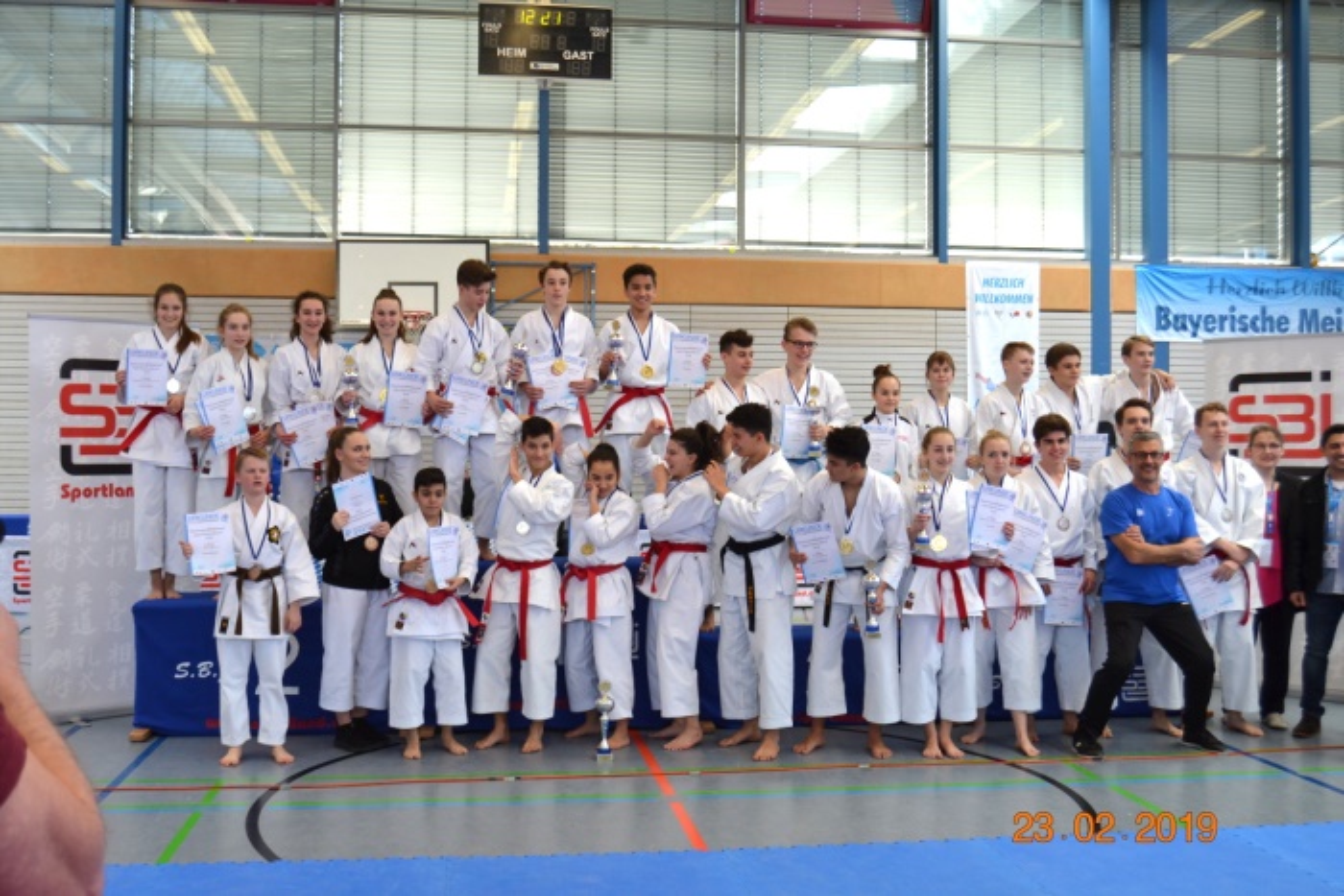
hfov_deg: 53.1
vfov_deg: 36.9
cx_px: 672
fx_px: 1344
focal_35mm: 36
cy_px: 448
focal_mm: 24
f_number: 5
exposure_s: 1/100
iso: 400
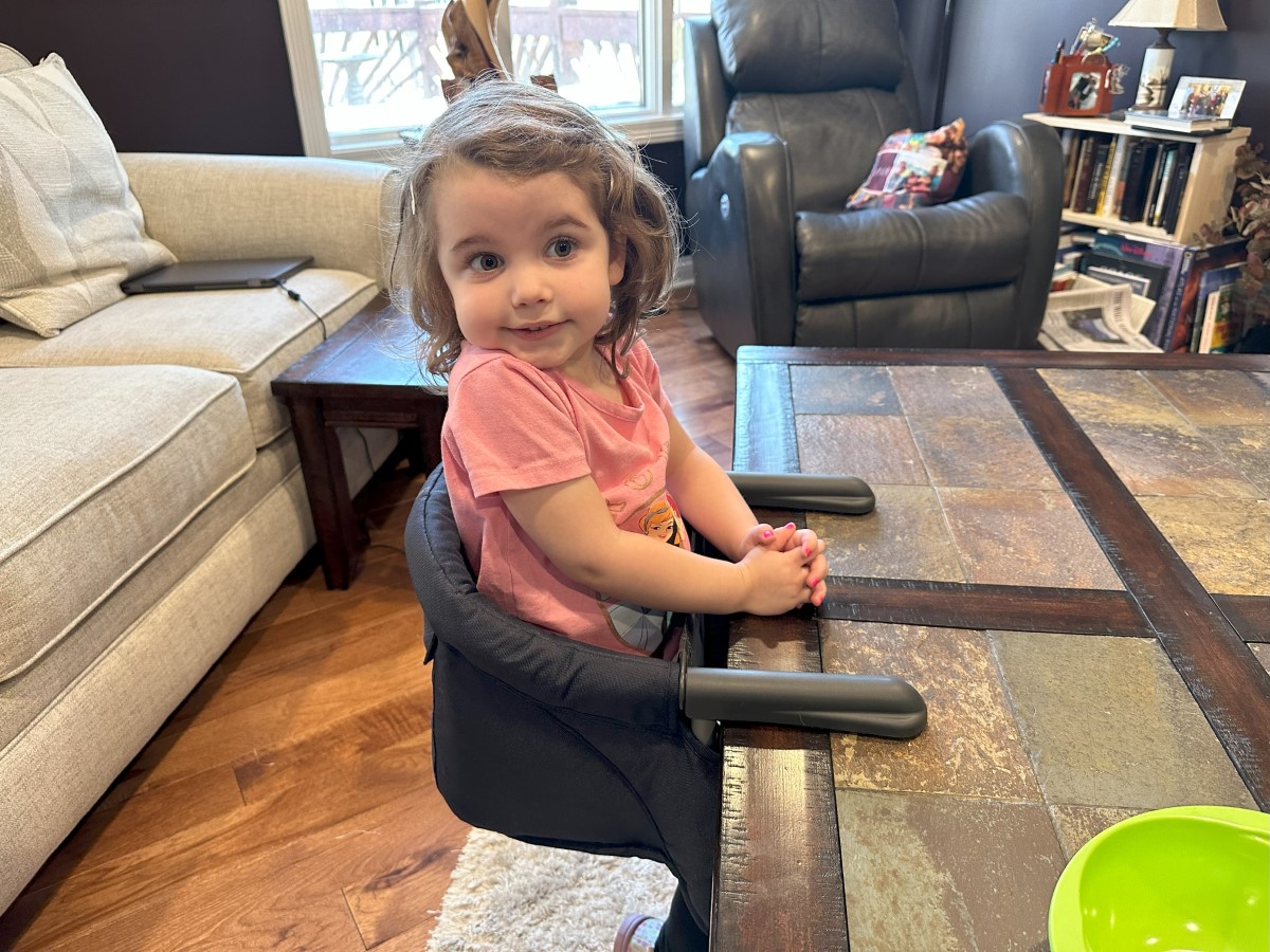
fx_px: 881
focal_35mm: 24
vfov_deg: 56.8
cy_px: 476
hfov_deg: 71.6
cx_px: 635
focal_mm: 6.86
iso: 320
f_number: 1.78
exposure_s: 1/60
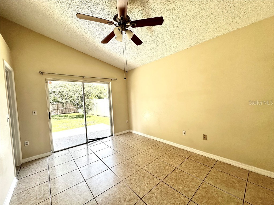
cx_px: 137
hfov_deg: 102.1
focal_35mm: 14
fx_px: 111
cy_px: 102
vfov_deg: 85.7
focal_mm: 2.22
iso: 40
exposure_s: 1/228
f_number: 2.2
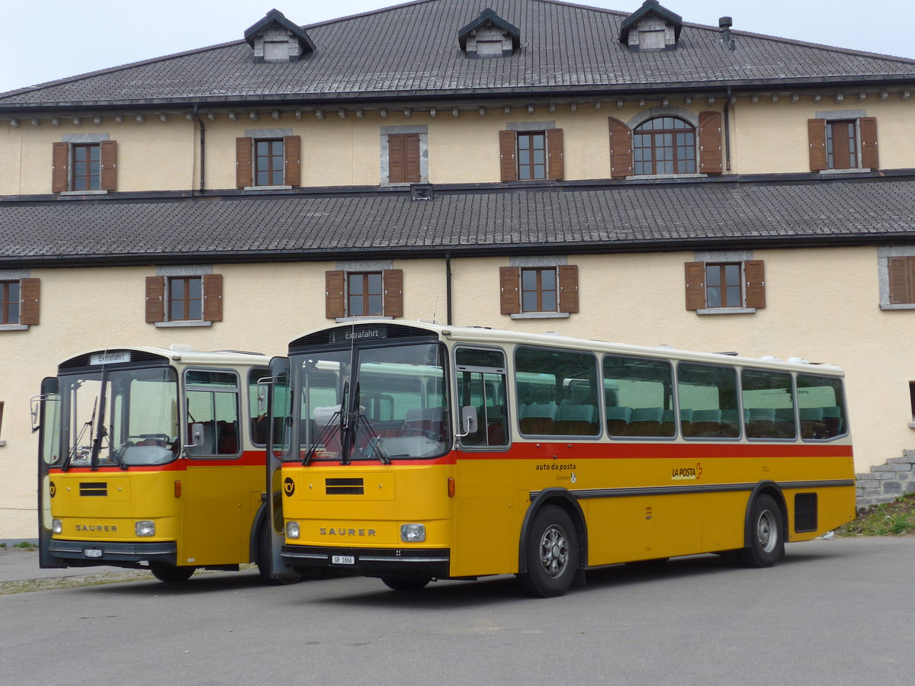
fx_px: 1454
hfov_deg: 34.9
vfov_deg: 26.6
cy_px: 343
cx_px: 458
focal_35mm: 55
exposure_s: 1/800
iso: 80
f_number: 3.4
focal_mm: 11.3
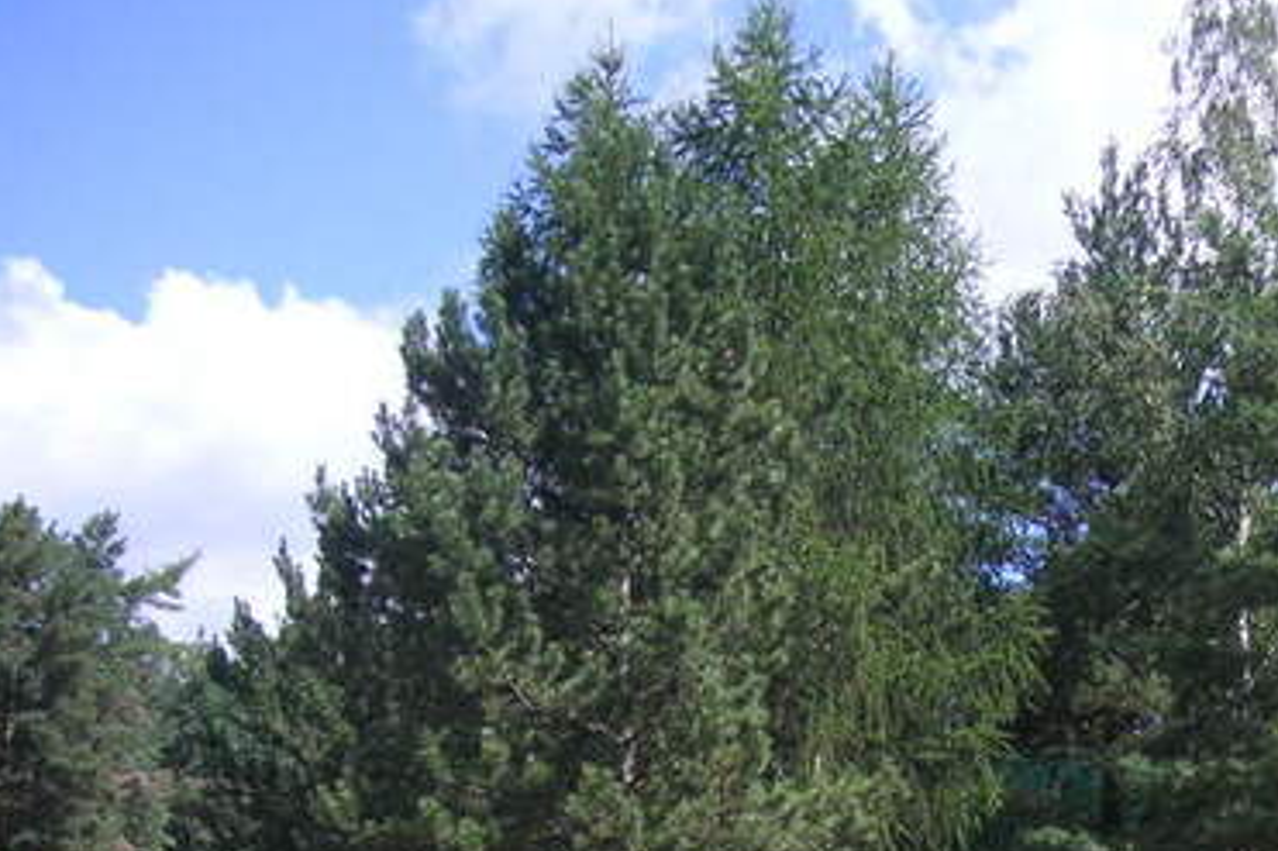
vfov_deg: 15.9
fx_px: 2945
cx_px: 1144
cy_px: 996
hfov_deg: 23.8
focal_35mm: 83
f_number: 6.7
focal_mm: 6.1
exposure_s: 1/180
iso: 50
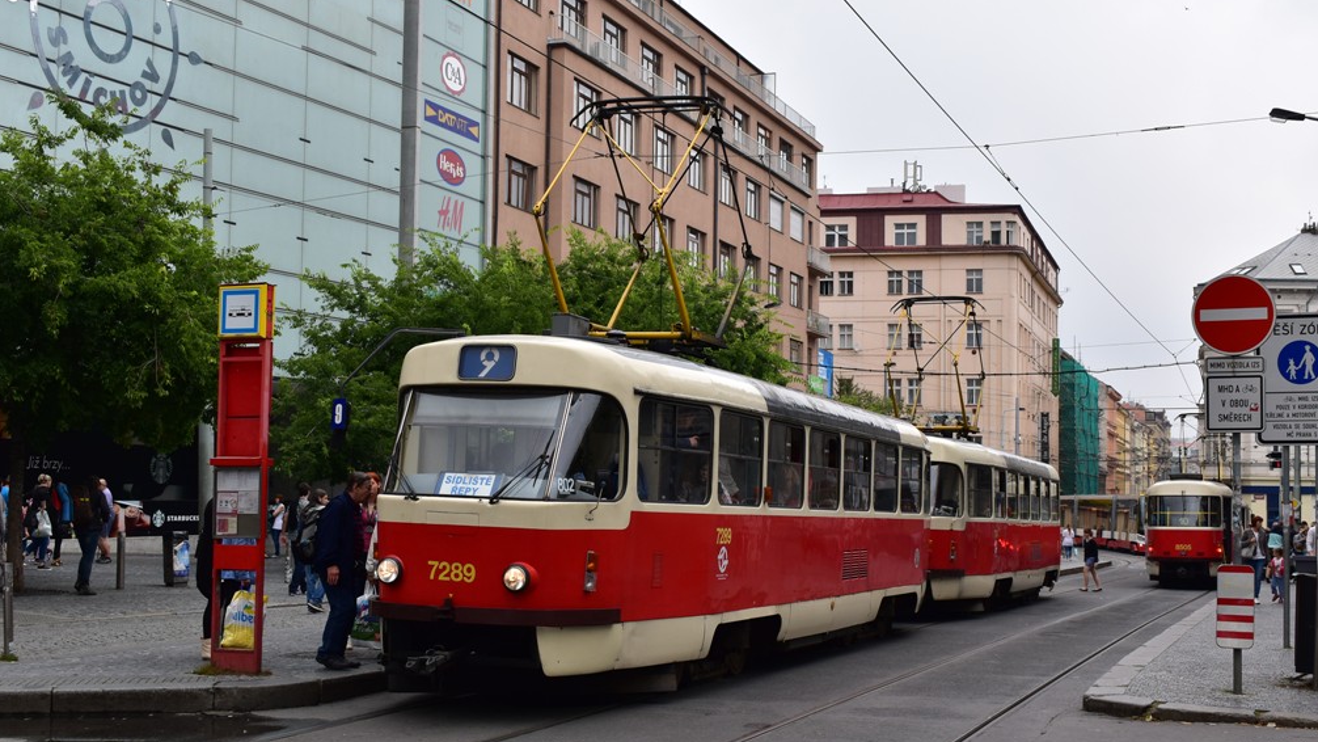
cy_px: 398
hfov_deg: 42.9
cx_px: 668
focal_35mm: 48
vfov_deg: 24.9
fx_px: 1678
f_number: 9
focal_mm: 30
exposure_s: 1/320
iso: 250
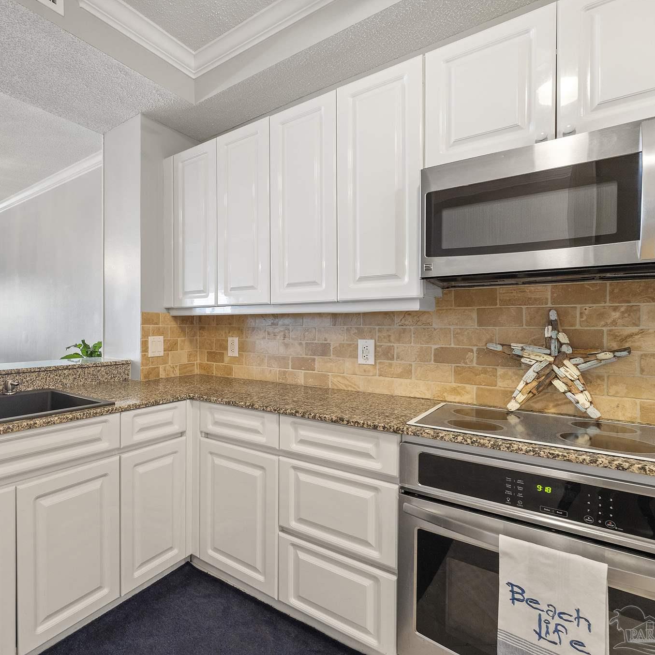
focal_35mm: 19
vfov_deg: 77.2
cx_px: 201
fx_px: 410
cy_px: 328
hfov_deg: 74.0
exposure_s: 1/5
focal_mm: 14.9
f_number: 8
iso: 800
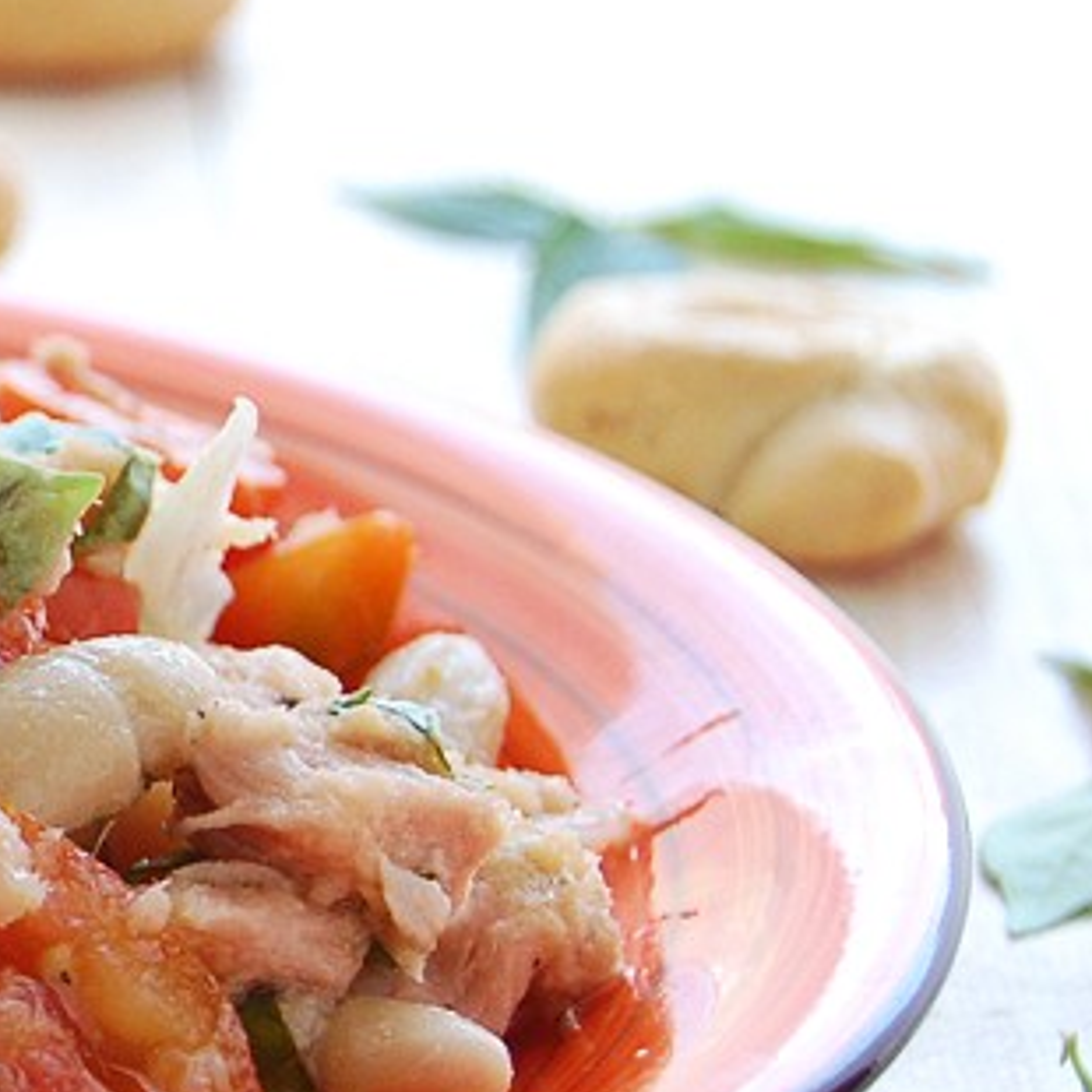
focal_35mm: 214
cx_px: -335
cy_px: 565
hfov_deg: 8.1
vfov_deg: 8.2
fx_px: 7638
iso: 640
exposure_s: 1/60
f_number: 5.6
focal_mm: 52
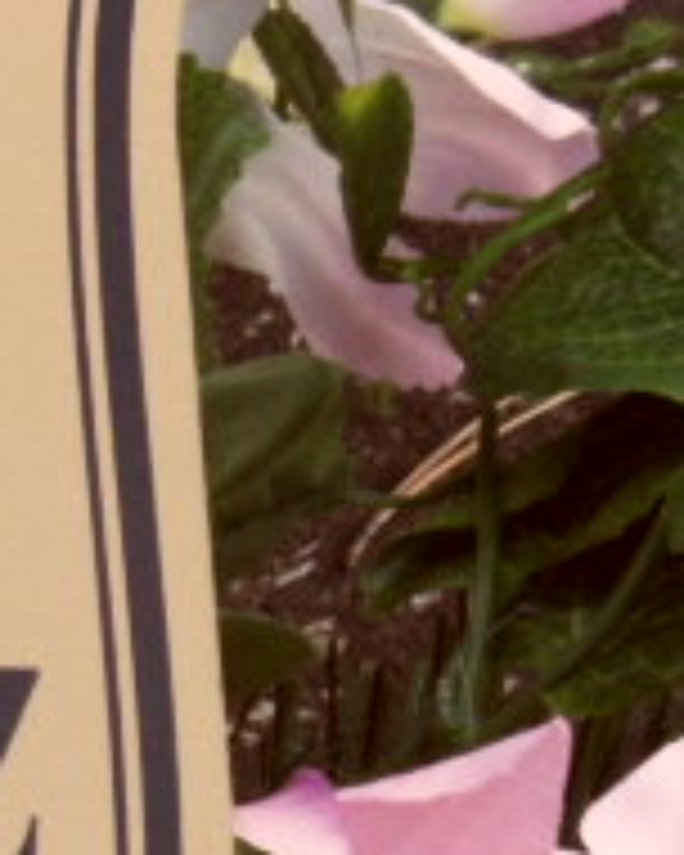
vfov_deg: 6.1
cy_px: 464
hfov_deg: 4.8
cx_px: -1098
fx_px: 7971
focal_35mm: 315
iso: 80
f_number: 4
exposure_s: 1/180
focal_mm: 10.3
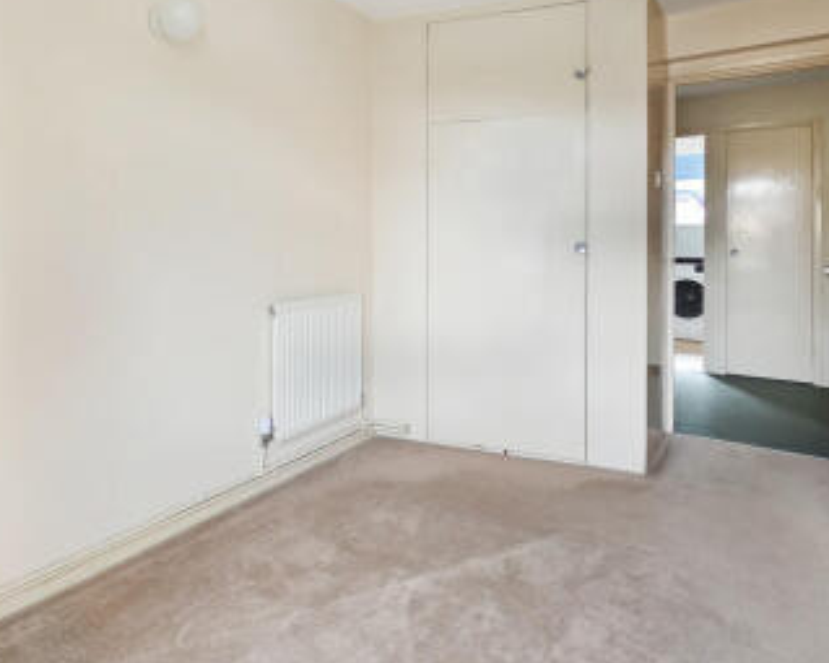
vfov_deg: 65.3
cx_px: 268
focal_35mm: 21
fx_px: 515
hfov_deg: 74.9
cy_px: 290
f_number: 3.5
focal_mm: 10
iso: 100
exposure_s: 1/2.5
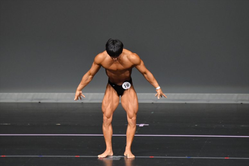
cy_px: 83
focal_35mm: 345
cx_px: 124
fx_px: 2385
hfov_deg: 6.0
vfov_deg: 4.0
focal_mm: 230
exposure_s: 1/400
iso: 4000
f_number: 5.6
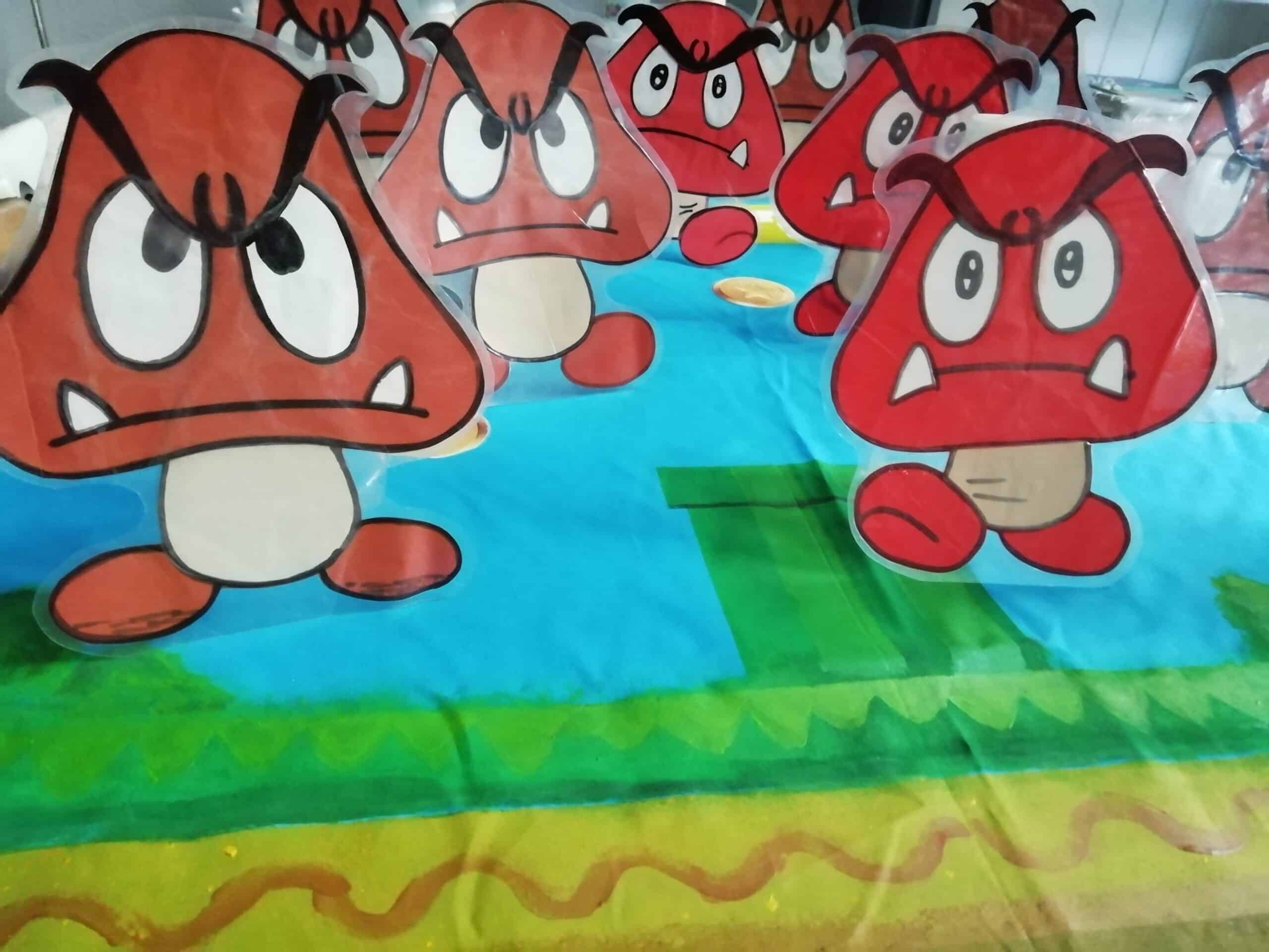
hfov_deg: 67.3
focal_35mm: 26
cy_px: 476
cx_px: 634
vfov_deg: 53.1
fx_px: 953
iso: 640
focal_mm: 3.21
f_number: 2.2
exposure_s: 1/14.3
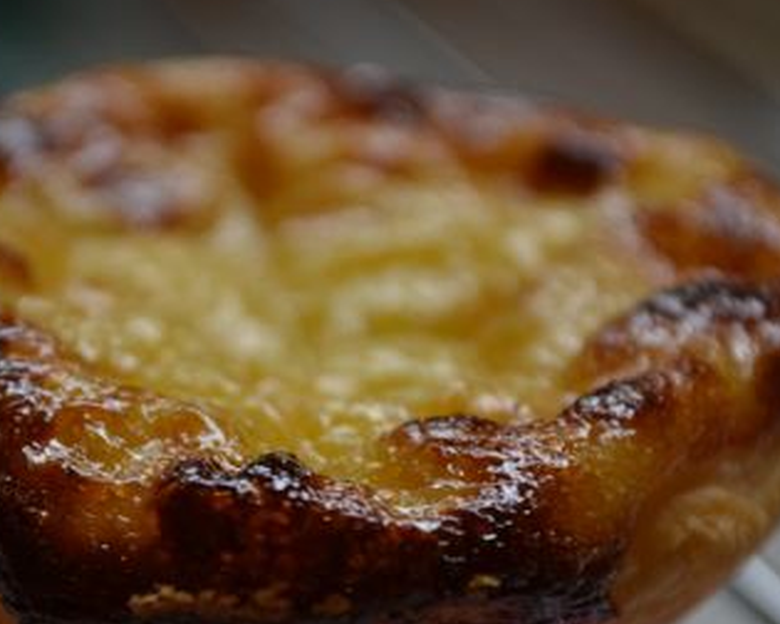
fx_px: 3623
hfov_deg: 12.3
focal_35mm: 157
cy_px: 448
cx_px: 279
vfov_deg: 9.8
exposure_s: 1/60
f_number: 5.6
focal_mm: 55
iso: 640
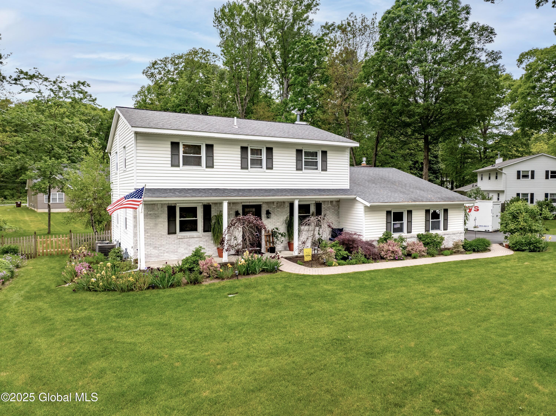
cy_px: 208
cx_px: 278
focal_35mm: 24
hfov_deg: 71.6
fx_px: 385
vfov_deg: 56.8
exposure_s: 1/1600
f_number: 2.8
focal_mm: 12.29
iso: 210
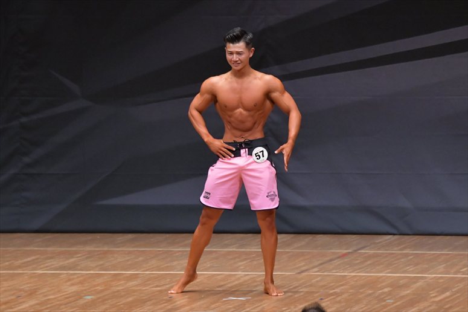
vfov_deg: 4.8
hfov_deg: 7.2
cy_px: 156
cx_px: 234
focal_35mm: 285
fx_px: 3703
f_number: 5.6
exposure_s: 1/400
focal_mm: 190
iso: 6400
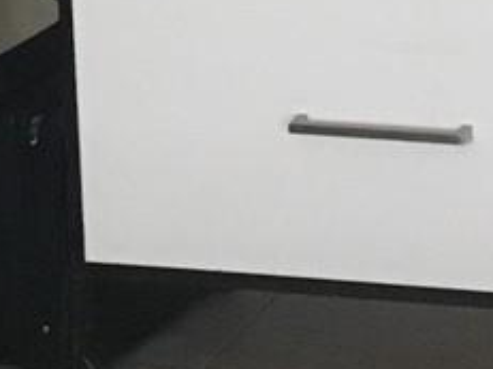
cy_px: -388
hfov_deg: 9.7
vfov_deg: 7.1
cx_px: 615
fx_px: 2861
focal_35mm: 201
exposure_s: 1/20
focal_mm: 4.15
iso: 200
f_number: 2.2
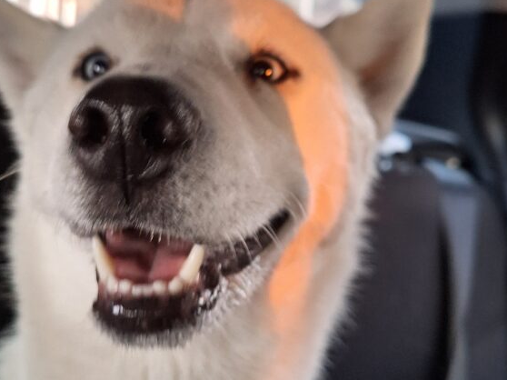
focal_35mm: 33
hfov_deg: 55.3
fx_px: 483
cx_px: 241
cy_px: 209
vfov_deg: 42.9
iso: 320
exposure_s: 1/24
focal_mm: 5.54
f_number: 1.8
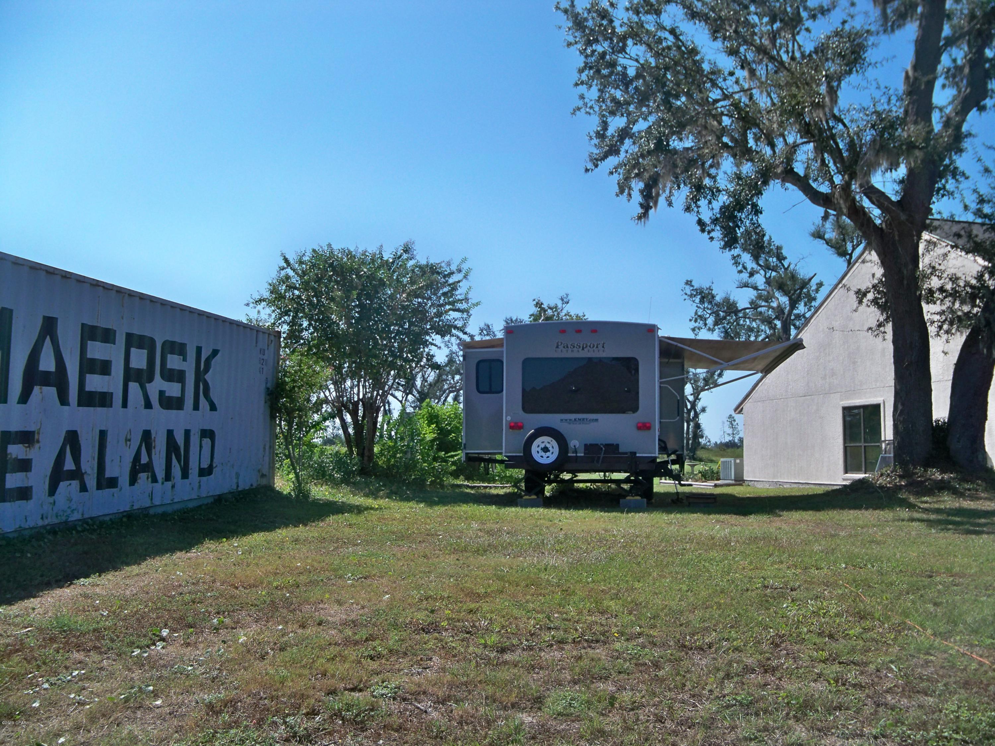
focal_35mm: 35
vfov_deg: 40.7
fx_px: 1006
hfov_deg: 52.6
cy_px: 373
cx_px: 498
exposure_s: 1/800
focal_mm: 6.2
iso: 80
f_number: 3.5
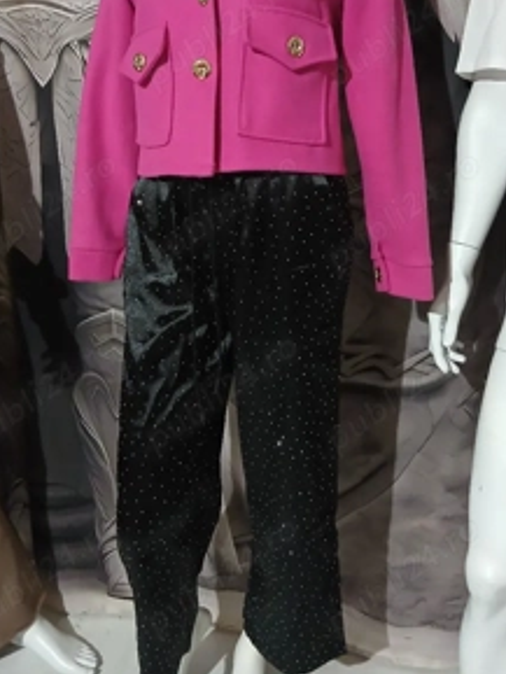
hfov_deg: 39.7
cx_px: 268
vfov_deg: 50.7
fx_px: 701
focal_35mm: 36
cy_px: 240
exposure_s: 1/25.1
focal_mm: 3.98
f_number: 1.8
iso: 400
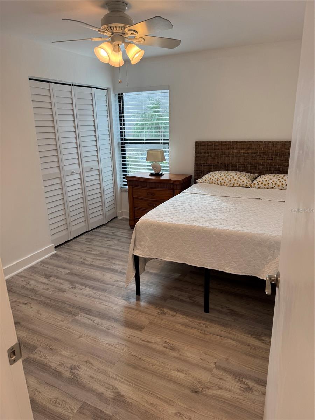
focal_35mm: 24
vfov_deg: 71.6
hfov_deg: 56.8
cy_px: 210
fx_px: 291
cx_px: 158
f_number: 1.78
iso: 64
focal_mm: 6.76
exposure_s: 1/144
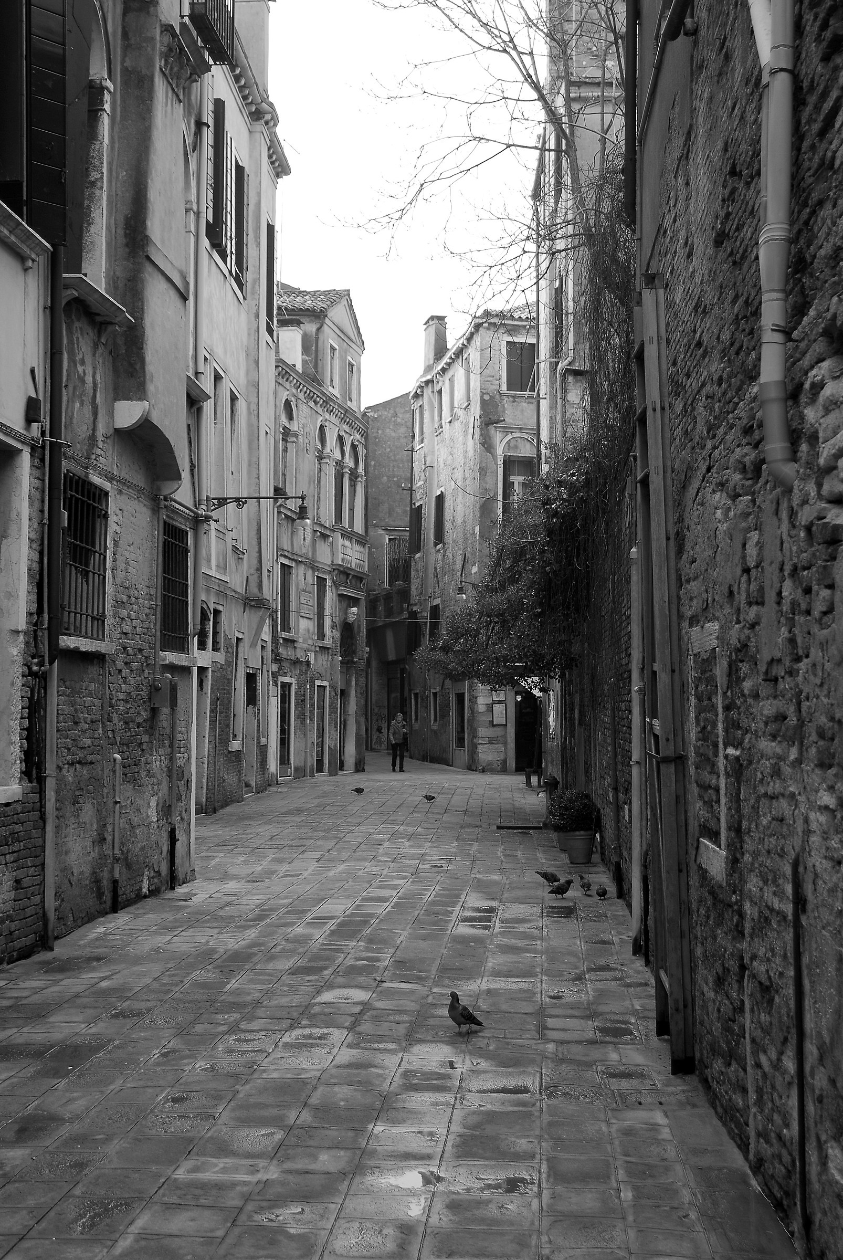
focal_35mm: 51
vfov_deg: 38.8
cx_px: 422
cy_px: 630
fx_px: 1787
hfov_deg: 26.5
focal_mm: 34
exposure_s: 1/200
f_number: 4.5
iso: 100
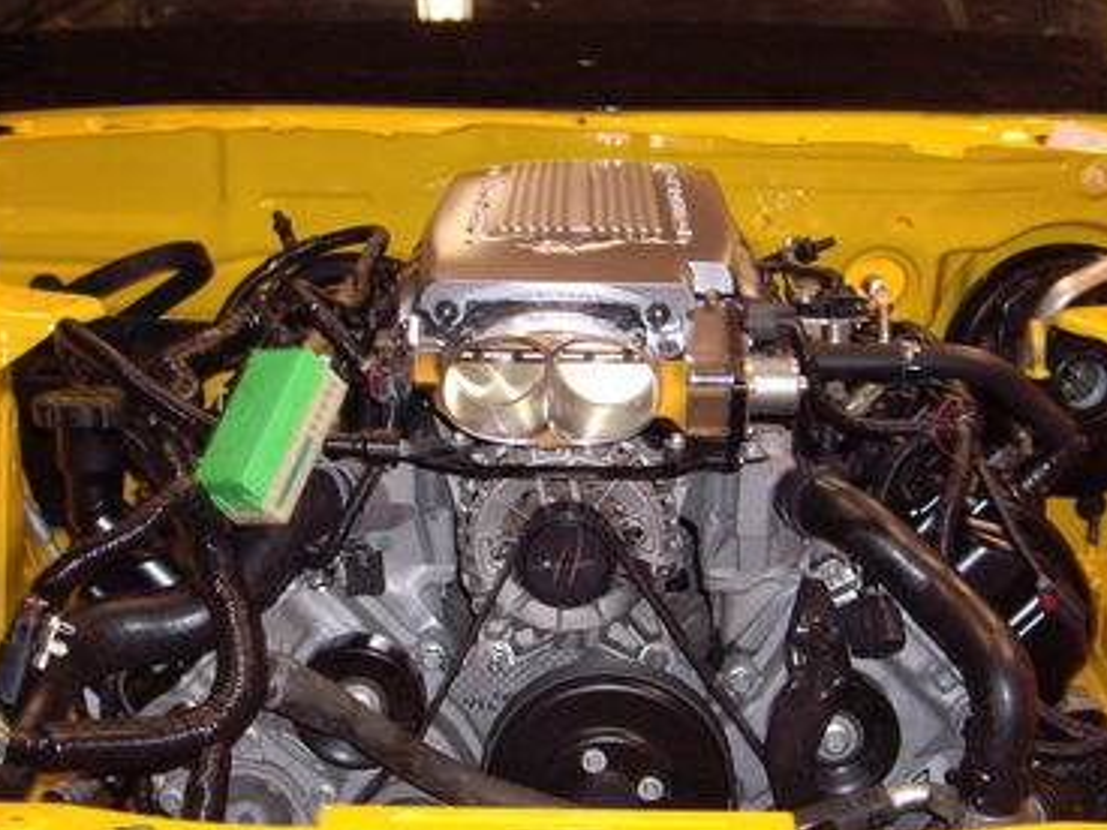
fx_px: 2111
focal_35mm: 66
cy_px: 307
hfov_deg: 29.4
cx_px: 554
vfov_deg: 22.2
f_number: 2.7
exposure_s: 1/40
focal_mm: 6.2
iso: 200
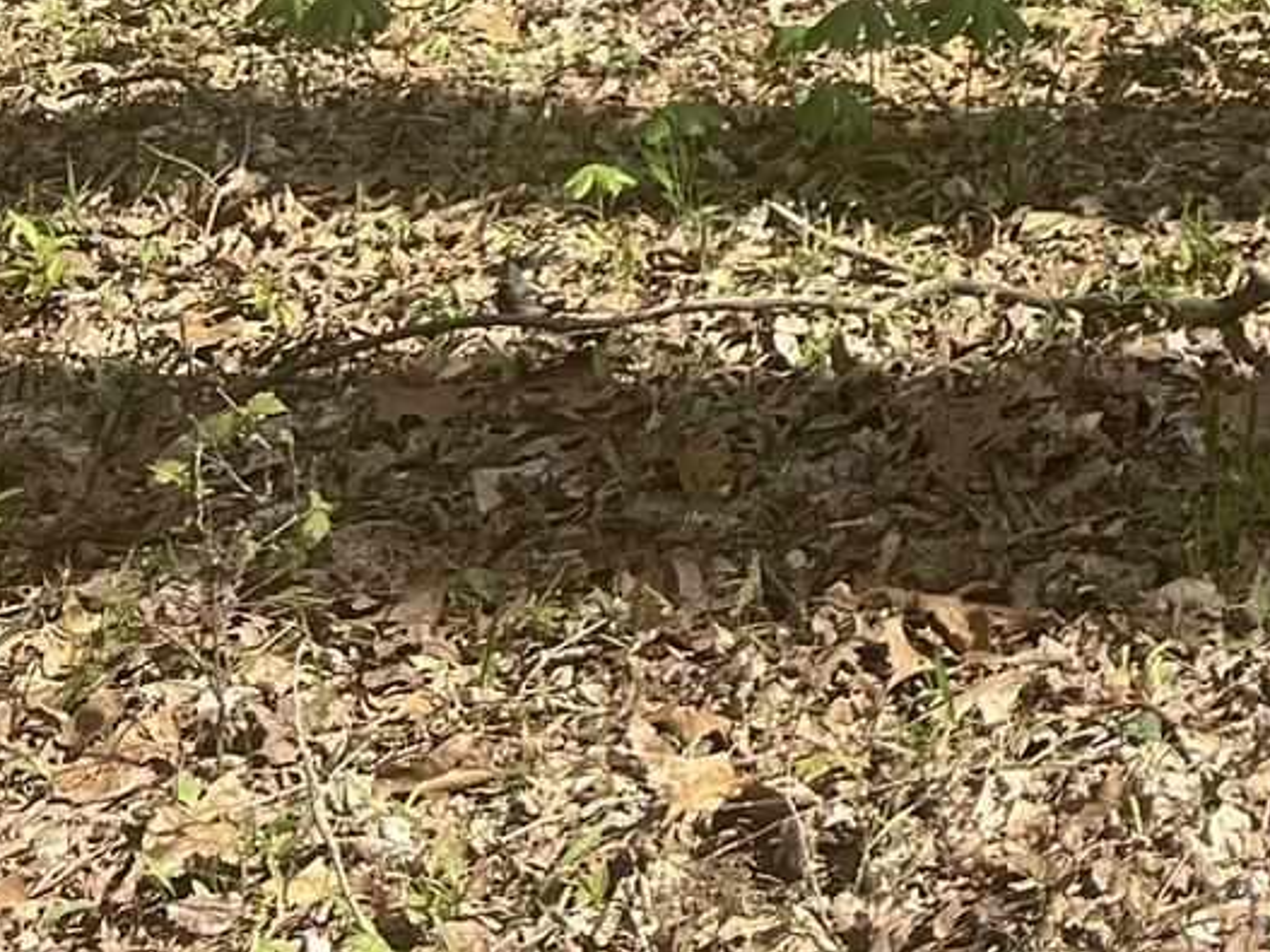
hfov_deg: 17.4
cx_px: 1952
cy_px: -897
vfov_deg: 12.9
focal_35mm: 101
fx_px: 3705
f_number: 1.5
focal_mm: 5.7
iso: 50
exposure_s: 1/1698
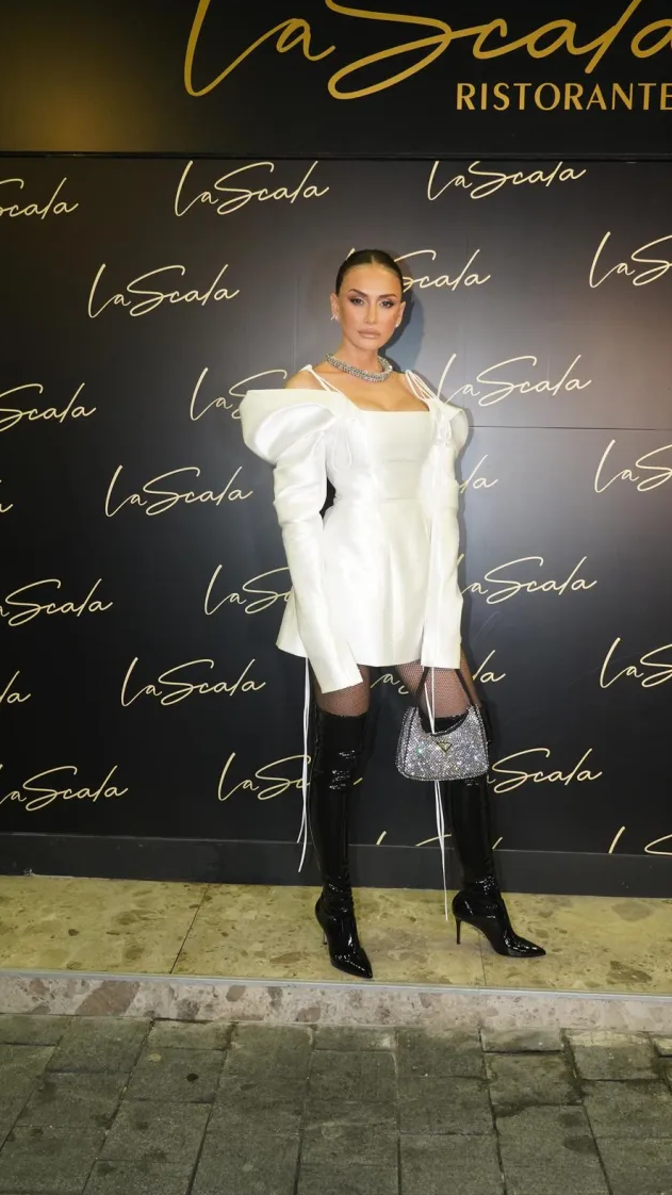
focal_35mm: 33
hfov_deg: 35.6
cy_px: 593
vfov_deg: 59.5
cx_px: 355
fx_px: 1046
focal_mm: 31
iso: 5000
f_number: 4
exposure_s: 1/250
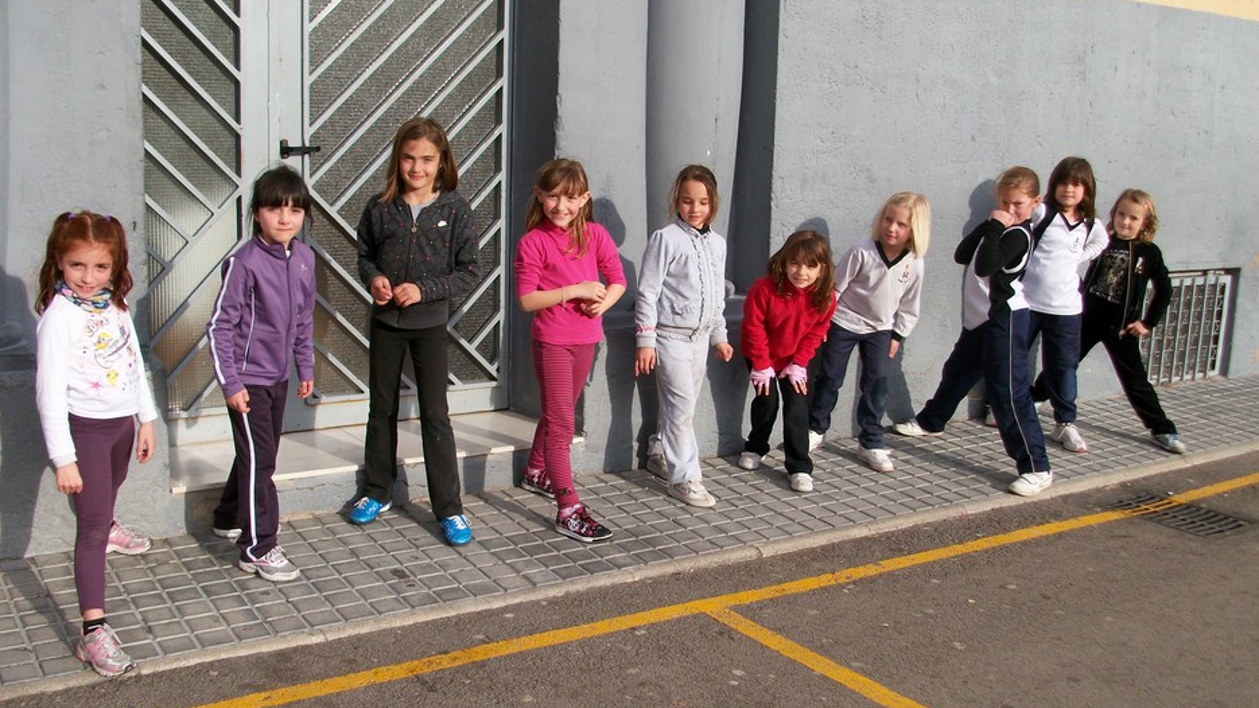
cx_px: 688
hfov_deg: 53.9
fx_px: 1235
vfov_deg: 32.0
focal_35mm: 37
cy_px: 351
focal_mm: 5.7
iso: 80
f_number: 2.9
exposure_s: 1/750
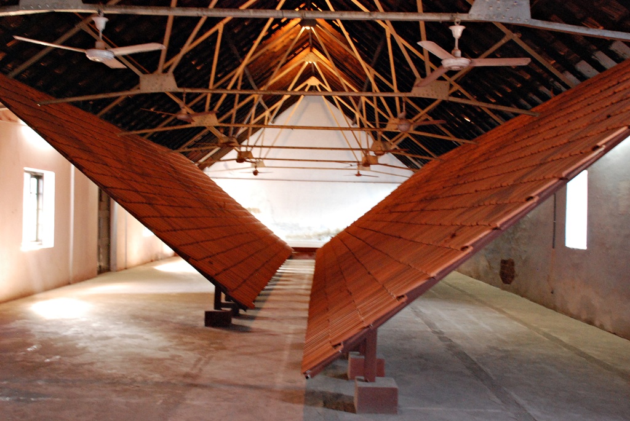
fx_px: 631
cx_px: 315
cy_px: 210
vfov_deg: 37.0
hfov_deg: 53.1
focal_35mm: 36
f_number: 9.5
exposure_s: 1/4
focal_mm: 24
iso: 1600
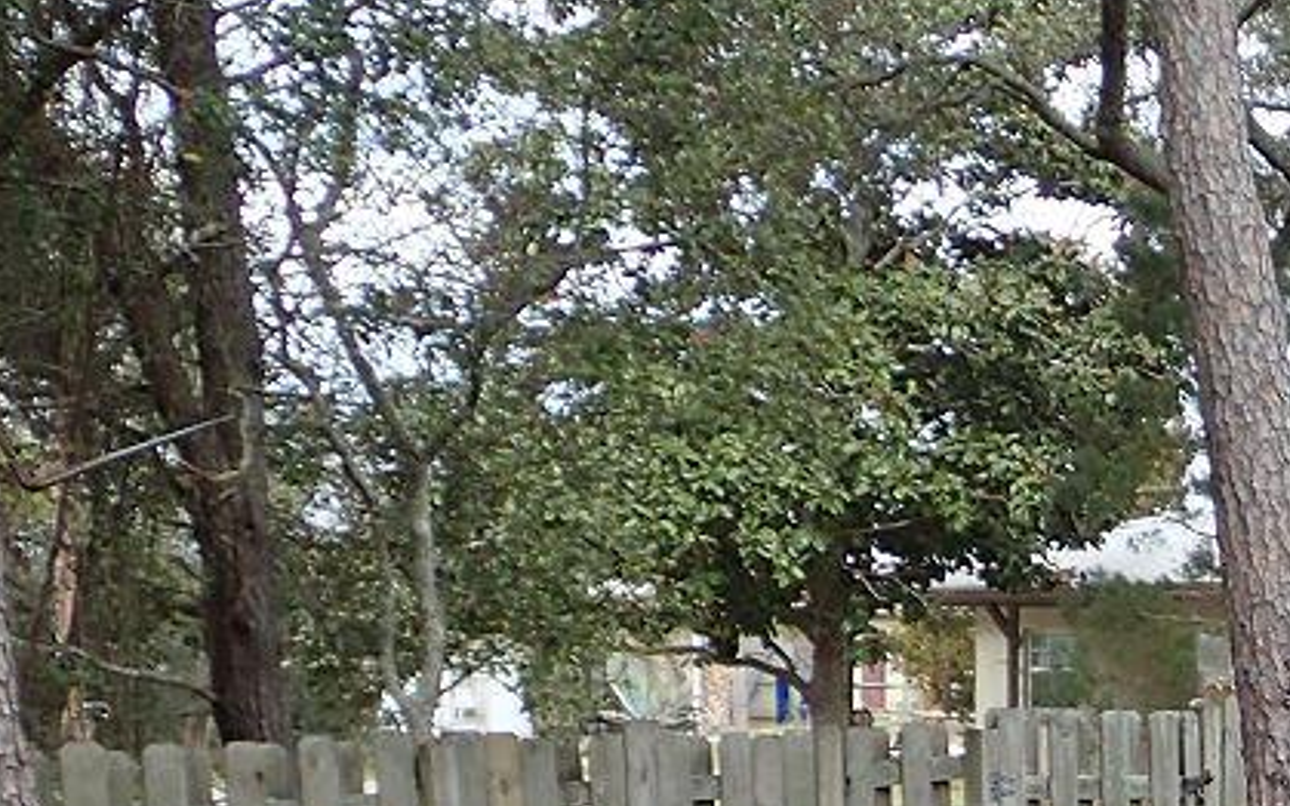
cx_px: 1447
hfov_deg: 16.4
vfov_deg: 10.4
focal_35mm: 123
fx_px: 4325
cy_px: 1092
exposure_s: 1/320
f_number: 2.7
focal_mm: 6.86
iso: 100
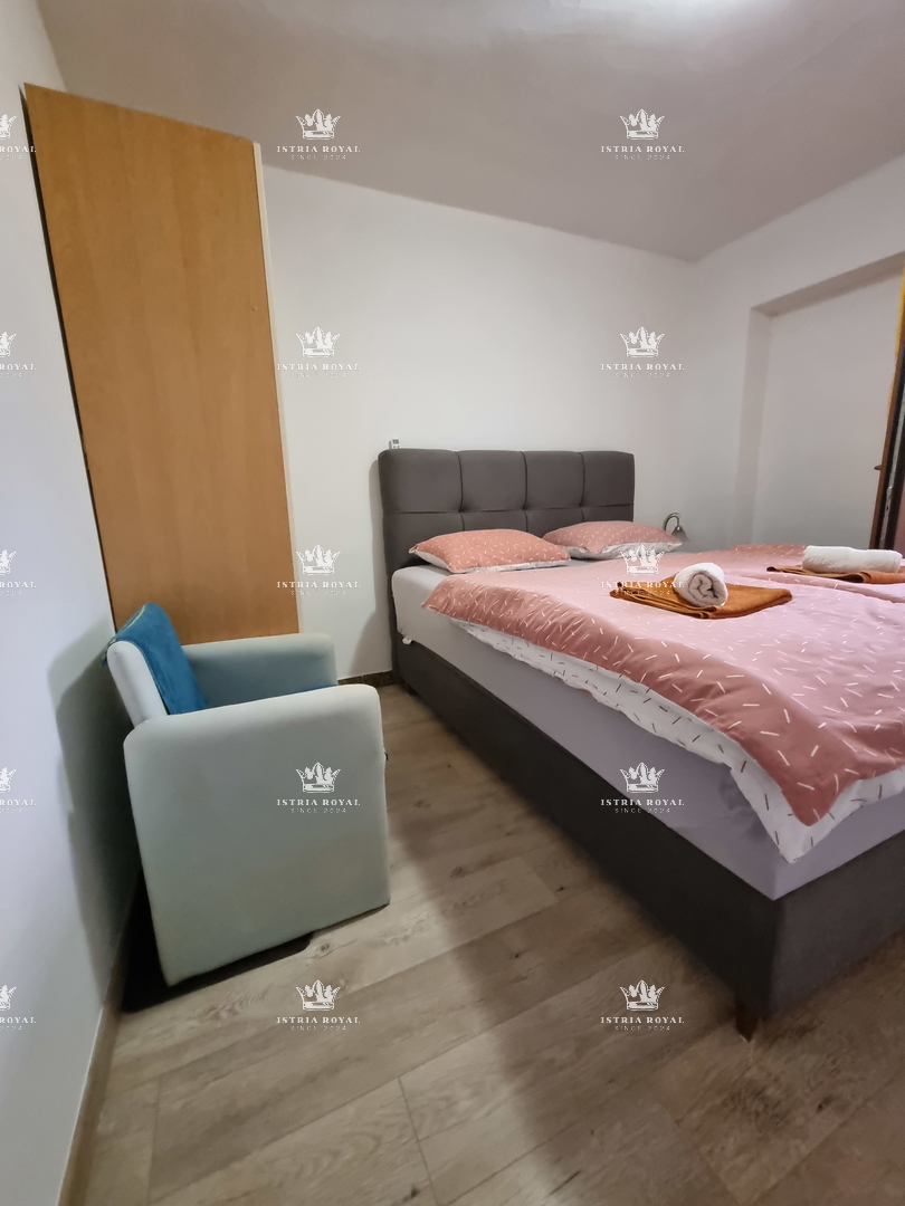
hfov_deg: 89.9
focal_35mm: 13
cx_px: 452
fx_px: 453
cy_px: 603
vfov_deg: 106.2
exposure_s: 1/33
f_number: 2.2
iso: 640
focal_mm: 2.2
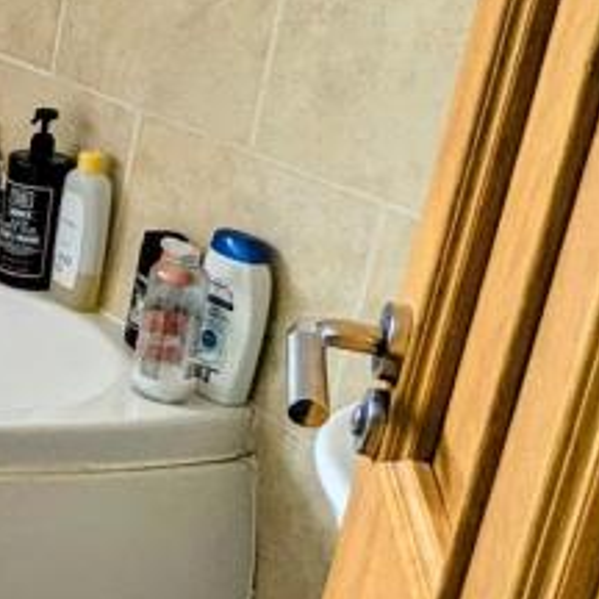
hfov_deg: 15.6
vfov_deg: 25.3
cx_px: -788
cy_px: 121
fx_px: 1312
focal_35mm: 67
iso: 50
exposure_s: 1/121
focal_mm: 2.35
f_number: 2.2
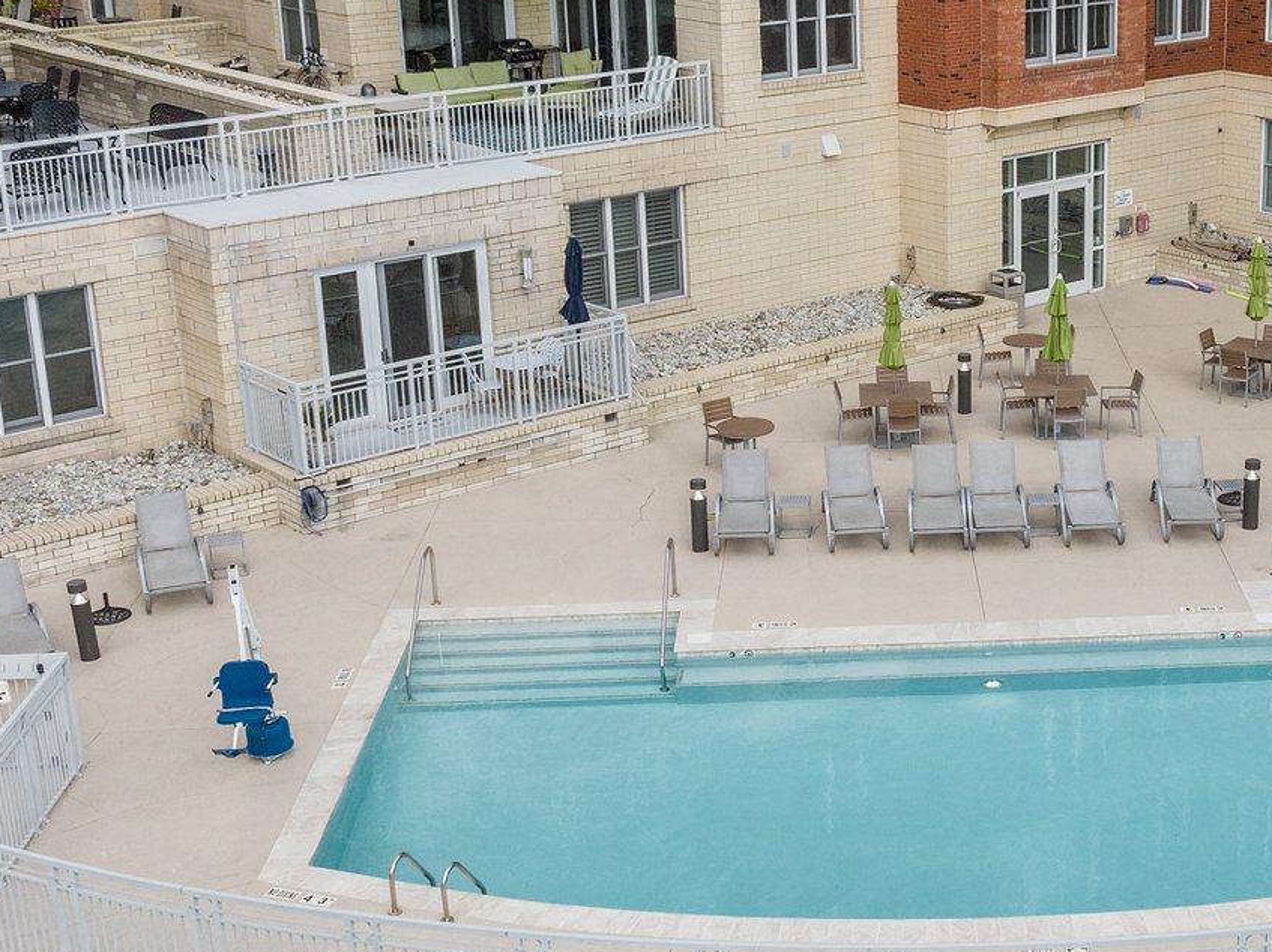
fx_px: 2130
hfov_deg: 32.1
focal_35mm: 58
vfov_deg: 25.2
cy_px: 444
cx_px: 1074
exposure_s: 1/120
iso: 400
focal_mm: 12.29
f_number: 5.6
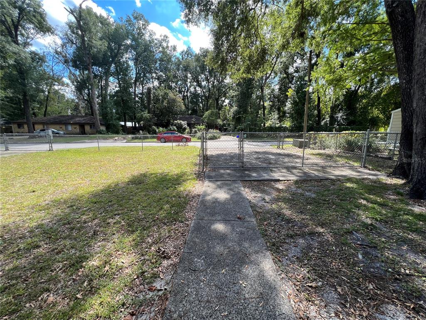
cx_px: 213
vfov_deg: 89.9
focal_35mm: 13
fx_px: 160
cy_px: 160
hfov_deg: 106.2
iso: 32
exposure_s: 1/352
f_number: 1.8
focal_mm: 1.57
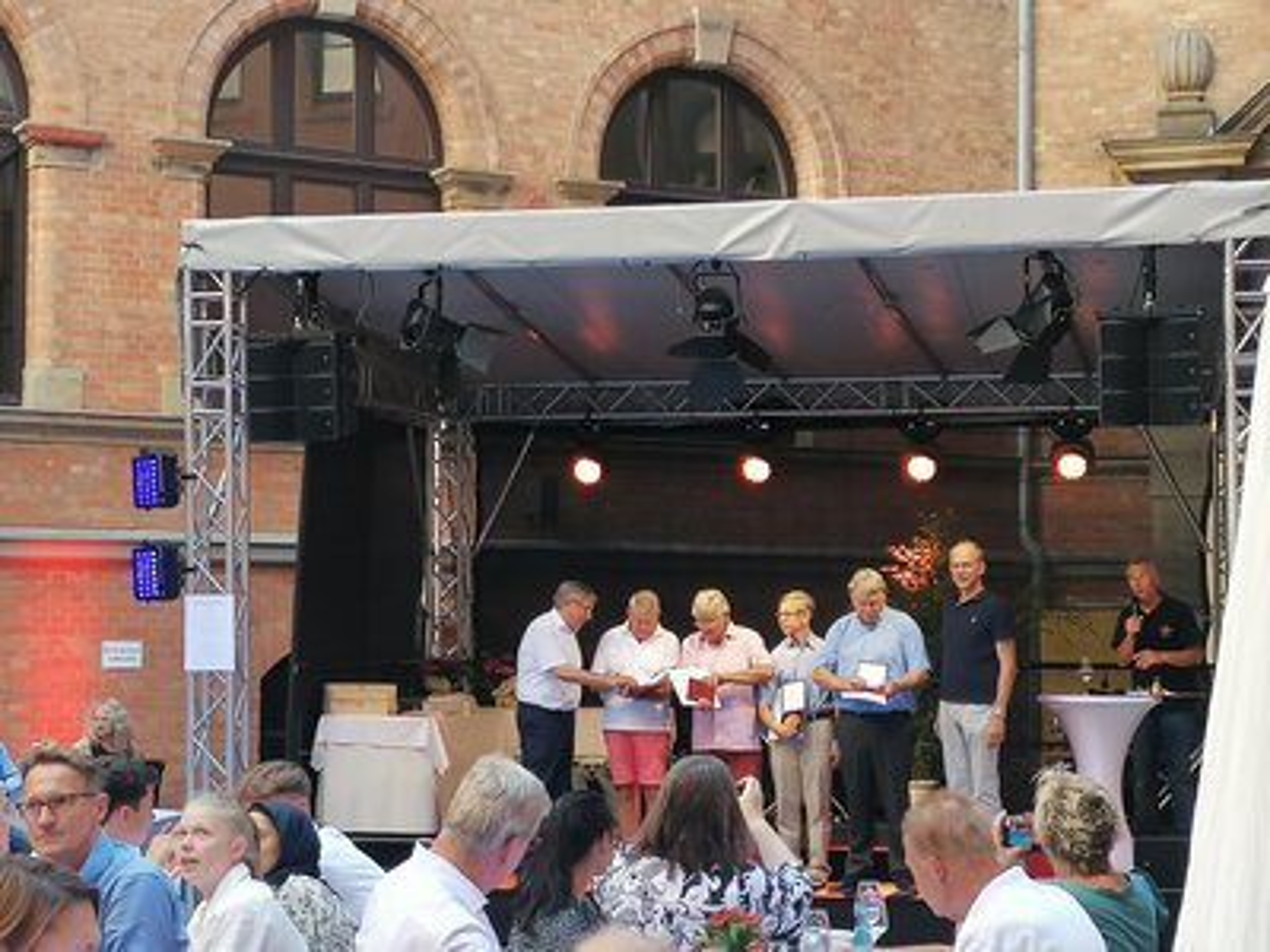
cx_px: 635
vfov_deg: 20.7
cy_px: 476
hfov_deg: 27.4
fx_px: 2605
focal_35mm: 71
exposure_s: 1/50
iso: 50
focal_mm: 4.75
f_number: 1.8
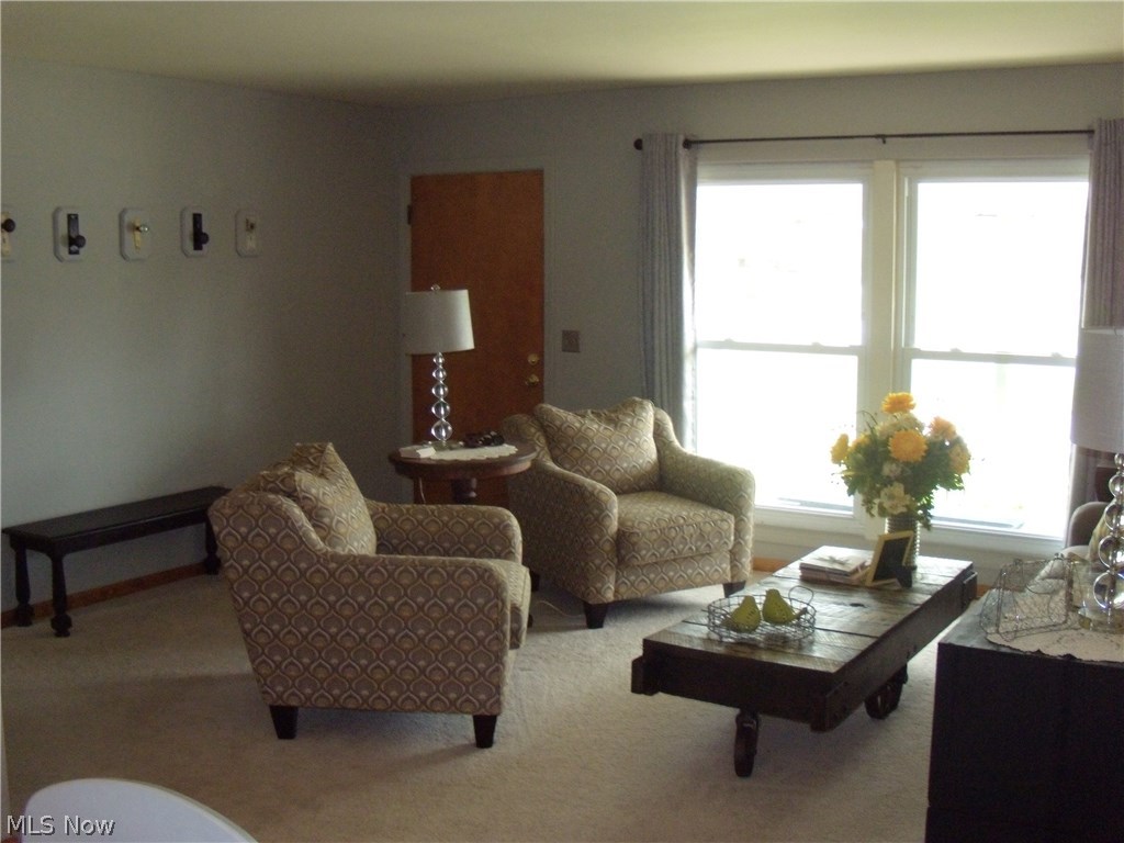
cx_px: 562
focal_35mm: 36
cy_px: 422
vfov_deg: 39.7
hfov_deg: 51.4
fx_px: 1169
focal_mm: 6.4
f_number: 3.6
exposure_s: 1/30
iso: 400
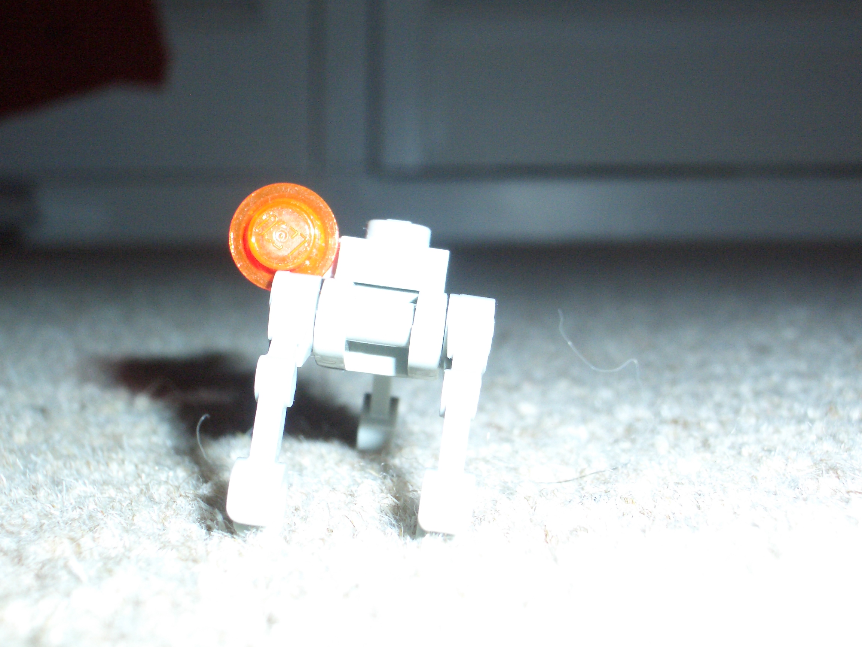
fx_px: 1544
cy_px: 324
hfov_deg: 31.2
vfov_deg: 23.7
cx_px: 431
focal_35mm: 62
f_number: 5.6
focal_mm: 10.2
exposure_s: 1/60
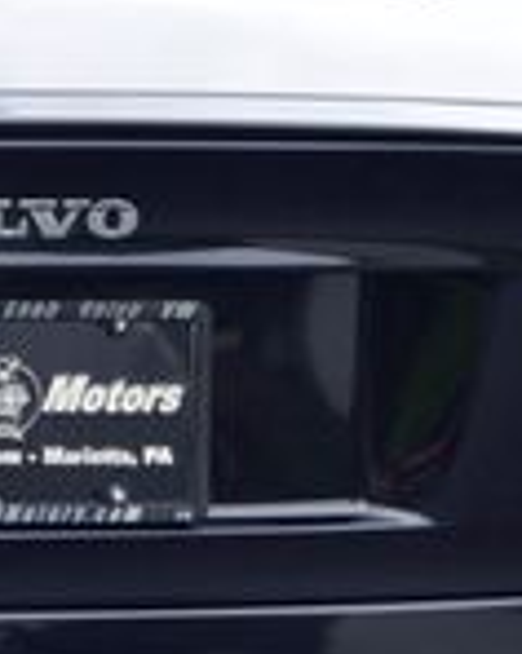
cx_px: -181
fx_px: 3058
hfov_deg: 9.6
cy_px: 318
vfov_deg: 12.2
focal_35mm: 158
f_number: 5
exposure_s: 1/100
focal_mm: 26
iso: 400
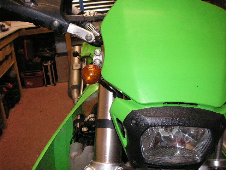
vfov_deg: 37.7
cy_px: 85
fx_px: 248
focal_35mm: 38
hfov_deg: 49.0
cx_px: 113
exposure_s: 1/45
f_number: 3.3
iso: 160
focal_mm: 6.3
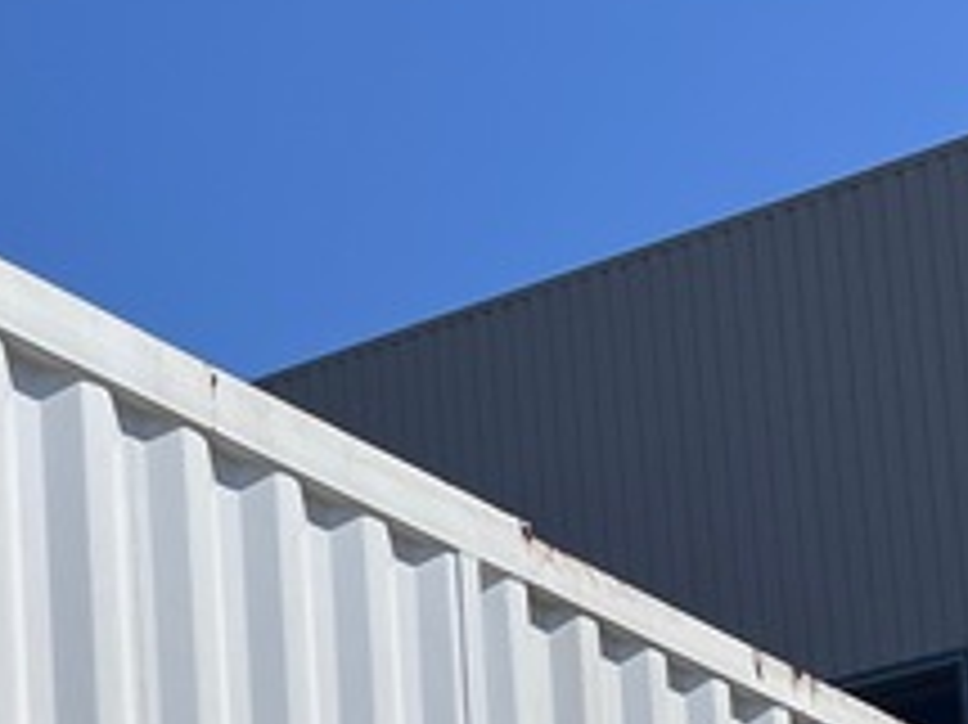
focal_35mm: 124
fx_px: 3466
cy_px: 1156
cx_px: -41
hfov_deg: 15.6
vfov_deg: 11.4
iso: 50
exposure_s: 1/11905
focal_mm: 5.1
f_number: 1.6
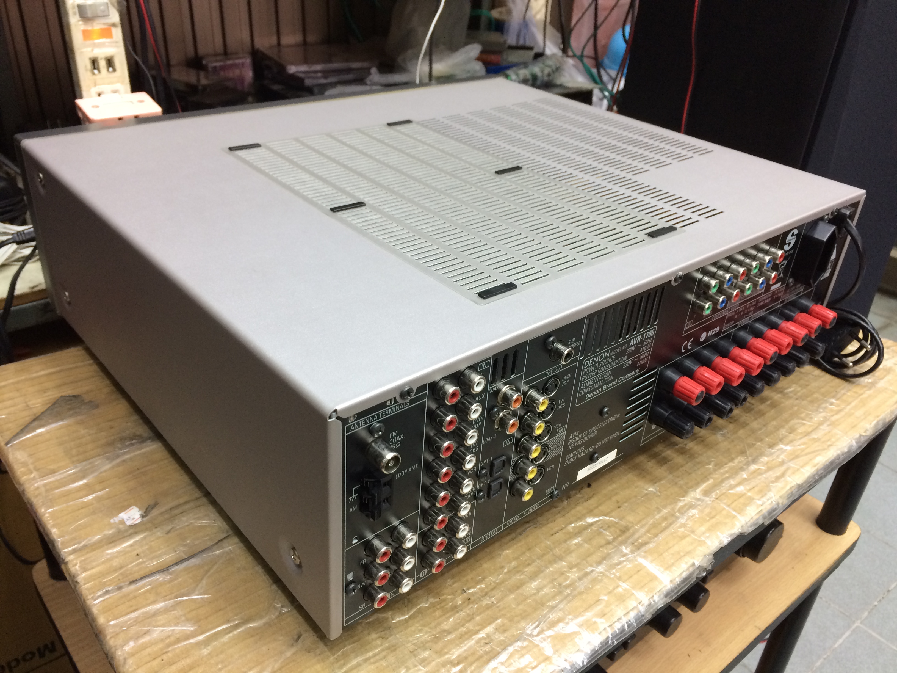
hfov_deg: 61.7
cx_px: 448
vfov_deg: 48.2
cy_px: 336
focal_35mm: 29
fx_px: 751
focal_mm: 4.15
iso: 160
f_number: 2.2
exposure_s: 1/33
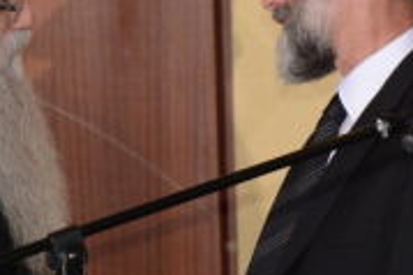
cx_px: 69
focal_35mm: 1146
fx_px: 13135
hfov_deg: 1.8
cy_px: 43
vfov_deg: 1.2
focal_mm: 200
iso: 400
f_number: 7.1
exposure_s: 1/200
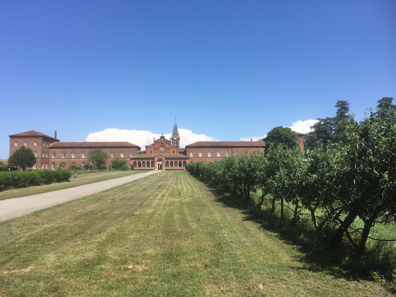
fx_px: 332
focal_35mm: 29
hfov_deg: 61.7
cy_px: 148
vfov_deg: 48.2
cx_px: 198
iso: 25
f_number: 2.2
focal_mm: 4.15
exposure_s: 1/1304
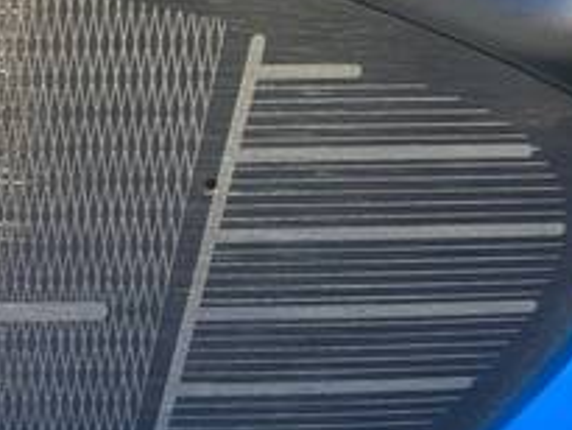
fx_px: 1339
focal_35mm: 81
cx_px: -148
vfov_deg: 18.2
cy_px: 285
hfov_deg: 22.0
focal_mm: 4.25
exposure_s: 1/60
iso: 250
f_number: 1.8
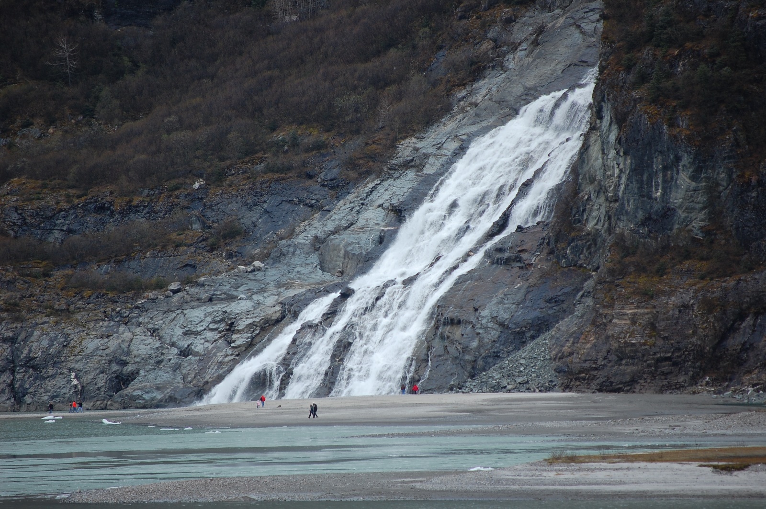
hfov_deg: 6.9
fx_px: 6376
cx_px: 383
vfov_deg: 4.6
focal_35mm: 300
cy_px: 254
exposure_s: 1/500
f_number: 5.6
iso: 220
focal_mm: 200
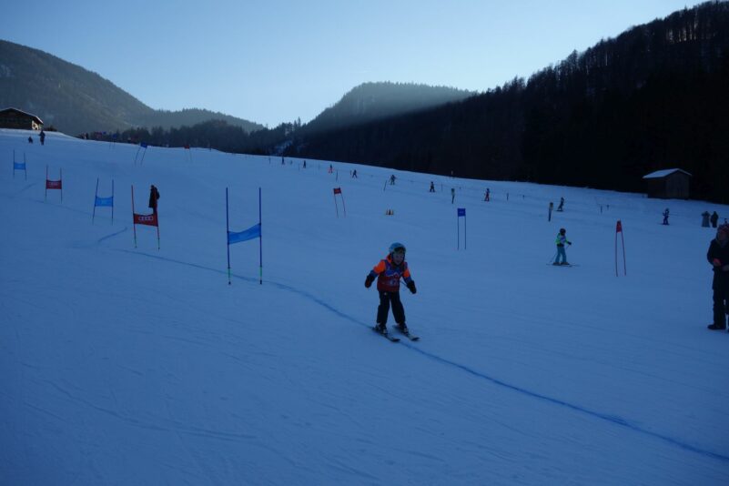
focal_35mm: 32
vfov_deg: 41.1
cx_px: 364
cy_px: 243
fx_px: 648
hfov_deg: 58.7
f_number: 5.6
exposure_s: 1/500
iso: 125
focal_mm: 12.03
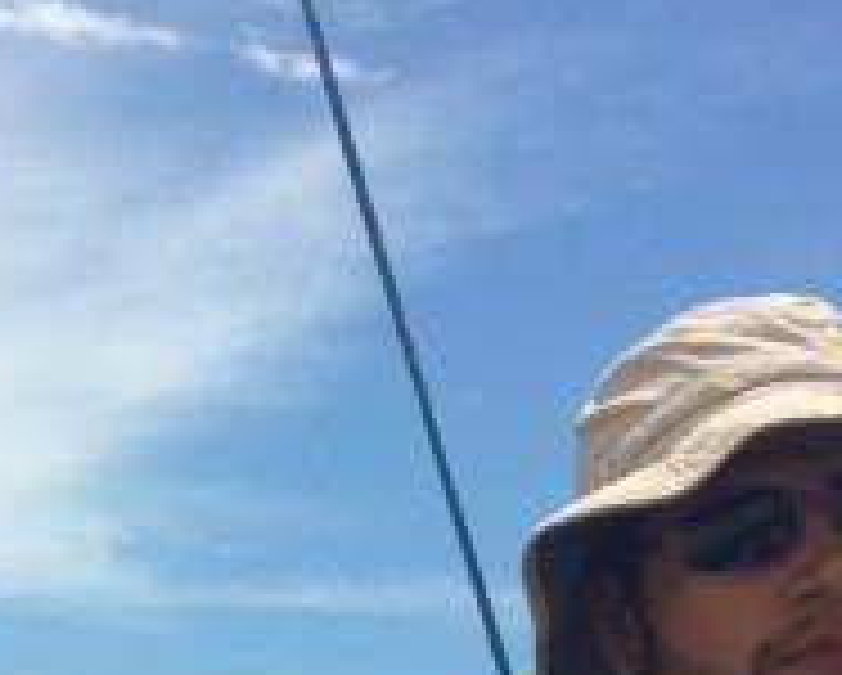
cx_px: 14
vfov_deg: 14.5
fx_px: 2495
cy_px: 958
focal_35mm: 100
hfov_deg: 18.7
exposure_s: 1/4115
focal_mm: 4.12
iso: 40
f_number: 2.2
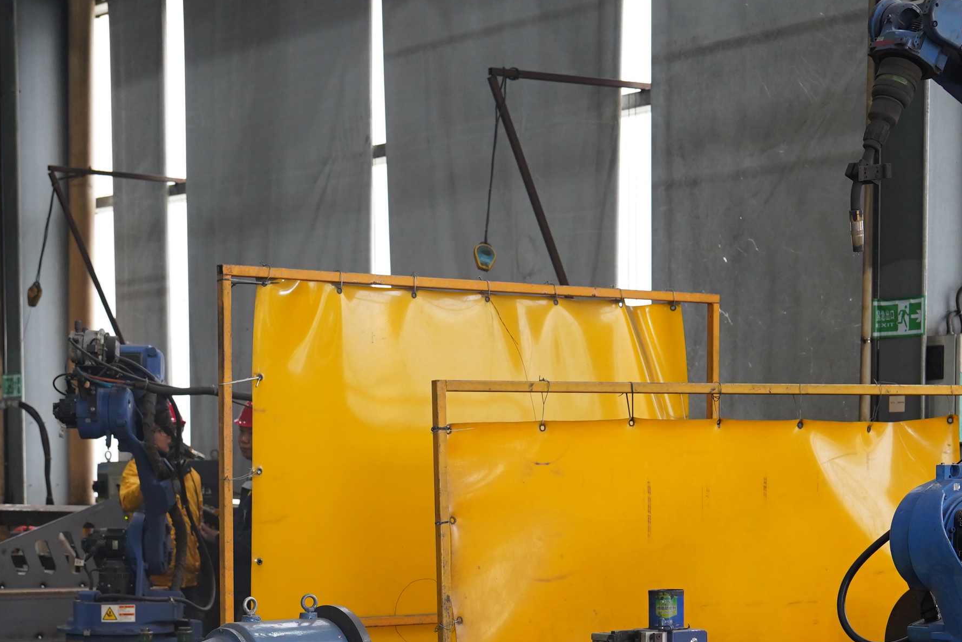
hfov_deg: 21.4
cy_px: 669
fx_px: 2538
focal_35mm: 95
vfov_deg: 14.1
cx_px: 385
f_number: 4
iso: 800
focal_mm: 43
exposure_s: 1/160
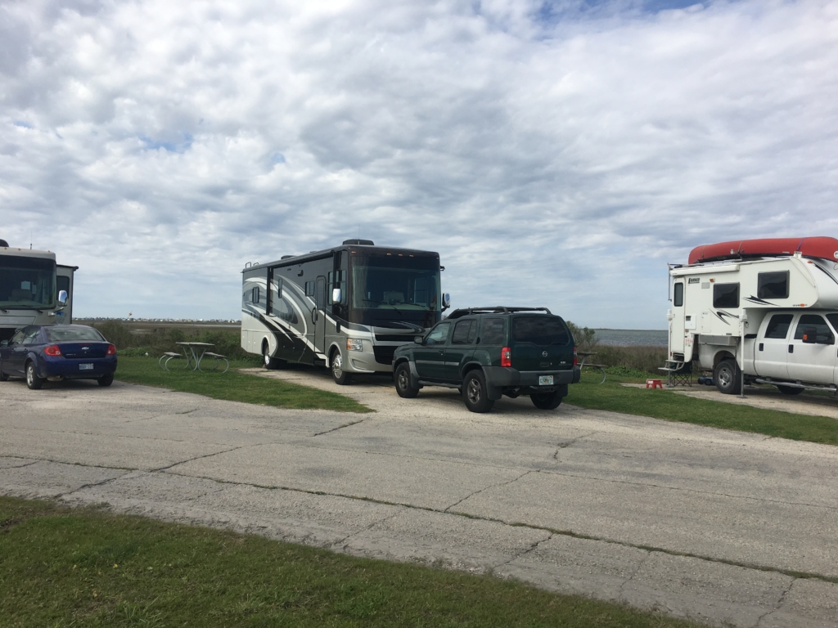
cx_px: 419
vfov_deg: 48.2
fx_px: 702
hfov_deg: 61.7
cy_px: 314
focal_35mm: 29
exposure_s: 1/1789
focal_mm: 4.15
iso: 25
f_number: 2.2
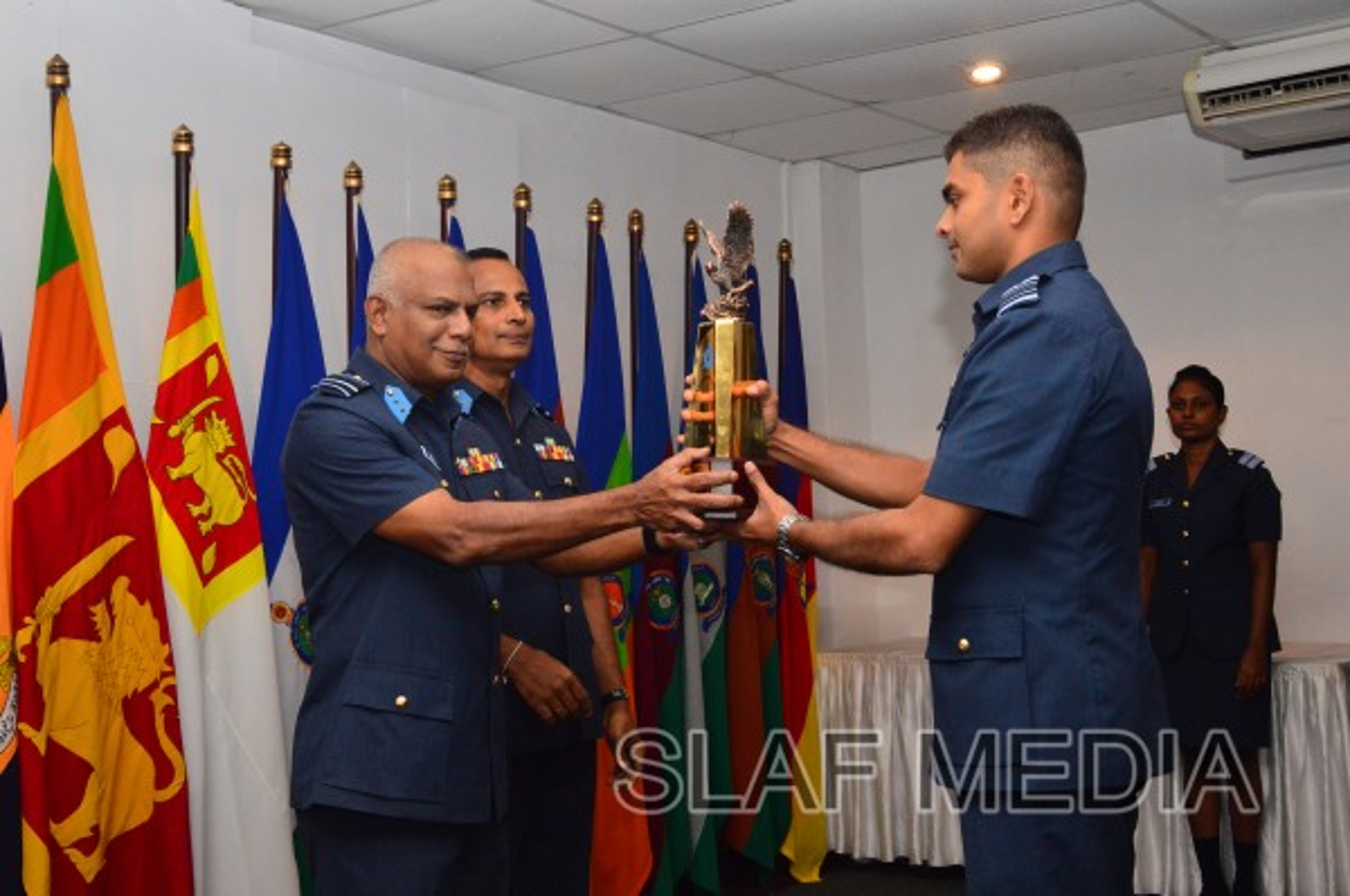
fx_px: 1572
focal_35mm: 42
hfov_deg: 46.5
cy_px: 448
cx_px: 675
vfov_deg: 31.8
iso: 800
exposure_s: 1/100
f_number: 7.1
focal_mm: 28
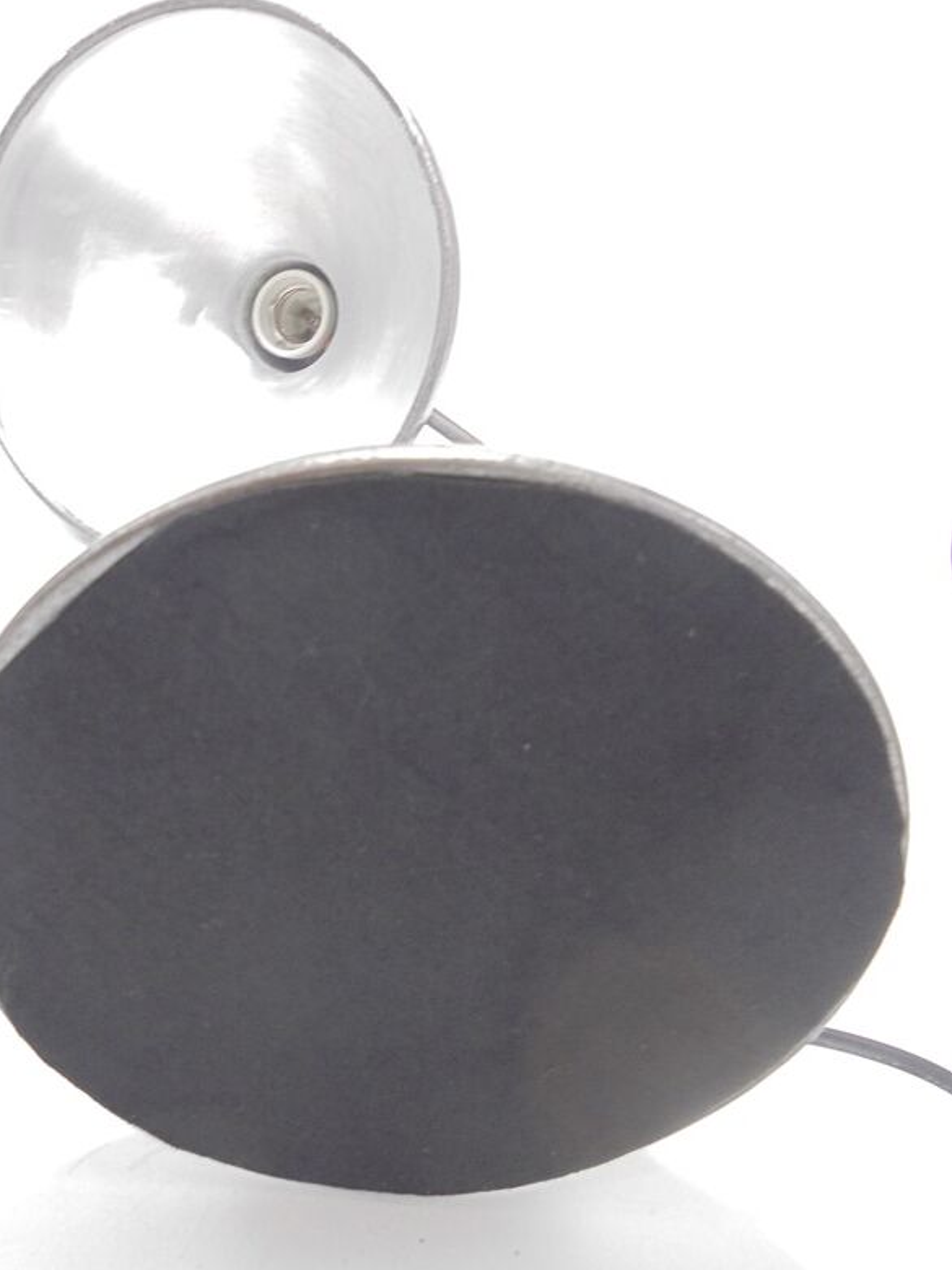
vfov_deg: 59.9
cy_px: 611
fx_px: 1100
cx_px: 406
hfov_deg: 46.7
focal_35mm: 30
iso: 250
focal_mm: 4.6
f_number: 3.5
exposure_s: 1/30
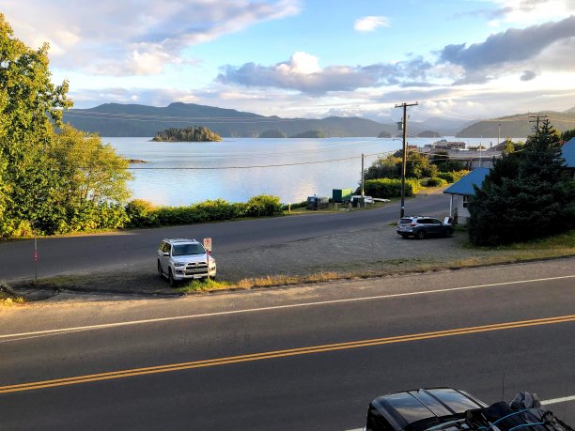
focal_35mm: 28
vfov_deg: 49.7
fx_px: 465
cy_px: 216
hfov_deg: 63.4
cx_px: 288
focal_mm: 3.99
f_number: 1.8
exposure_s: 1/398
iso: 20
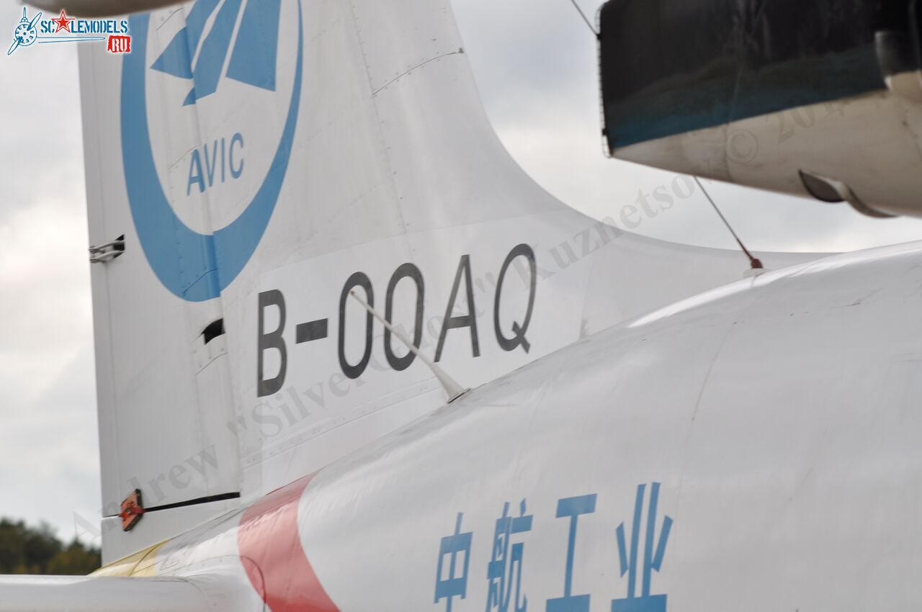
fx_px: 6522
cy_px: 306
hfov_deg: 8.1
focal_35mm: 255
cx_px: 461
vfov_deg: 5.4
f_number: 8
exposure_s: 1/200
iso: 200
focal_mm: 170
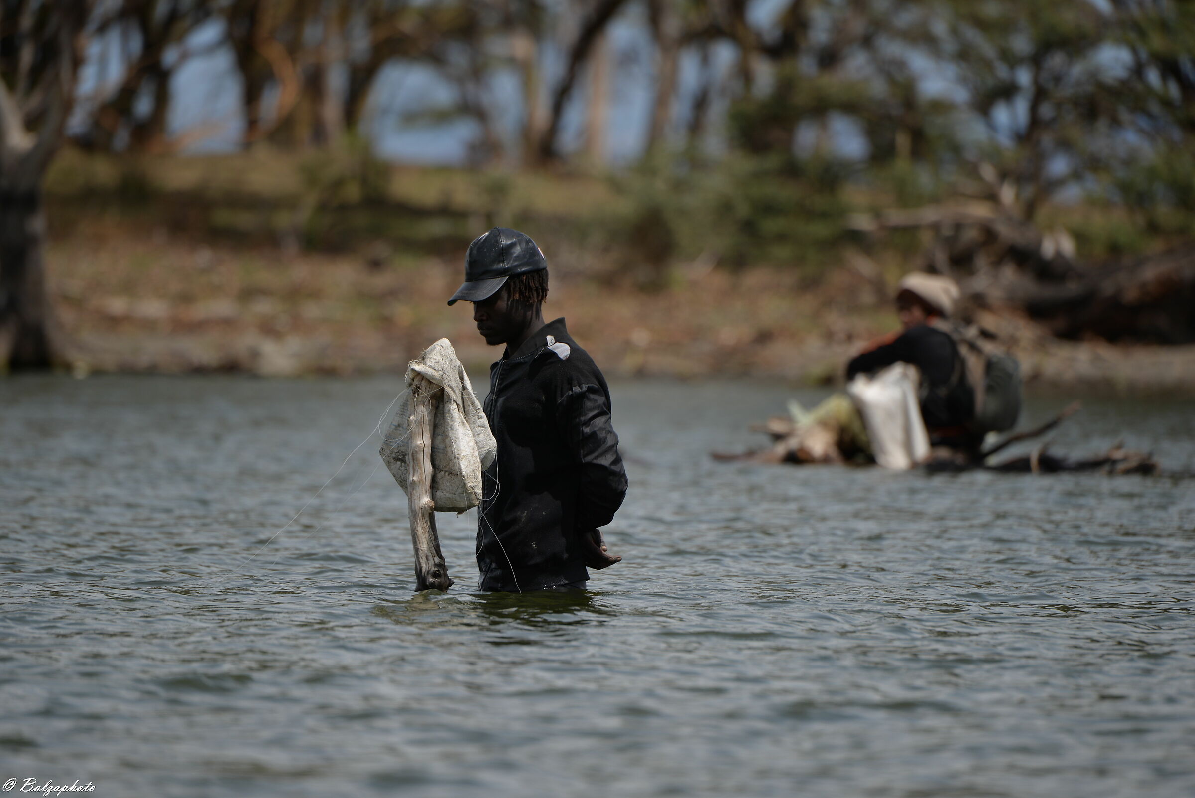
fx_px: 13282
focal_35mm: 400
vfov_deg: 3.4
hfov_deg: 5.2
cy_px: 399
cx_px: 598
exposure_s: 1/1000
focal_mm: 400
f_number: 5.6
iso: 100
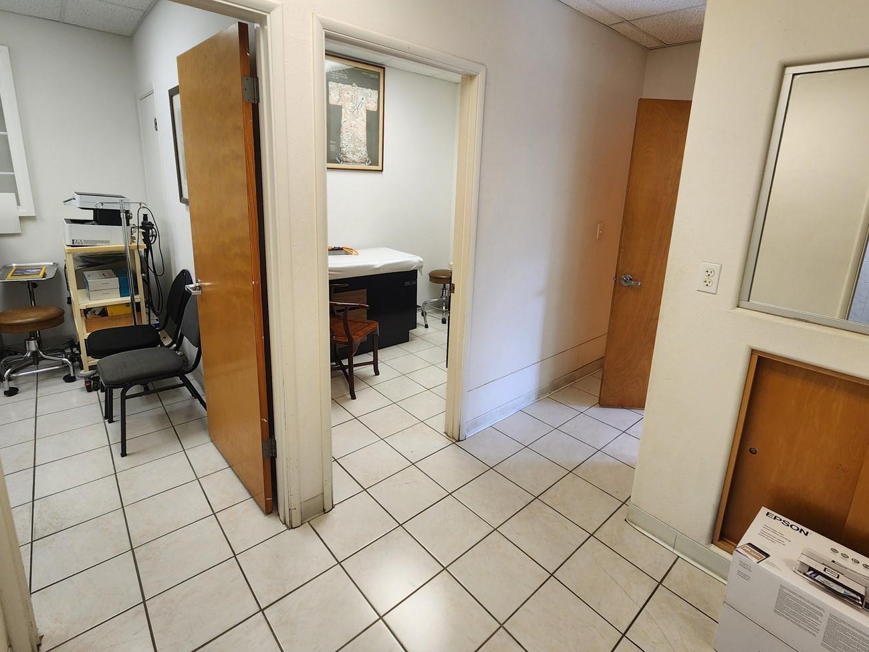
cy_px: 280
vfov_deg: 77.7
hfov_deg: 94.4
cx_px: 453
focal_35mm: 16
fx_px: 402
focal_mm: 2.2
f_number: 2.2
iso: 125
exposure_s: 1/60
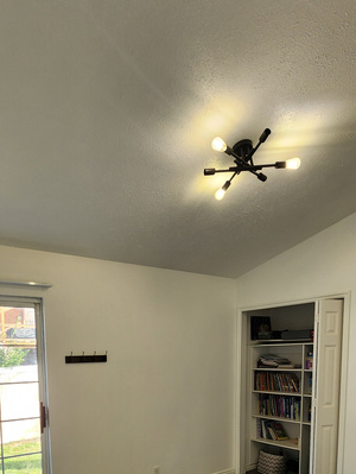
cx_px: 127
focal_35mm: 25
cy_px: 396
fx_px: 342
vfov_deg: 62.0
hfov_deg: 54.1
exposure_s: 1/60
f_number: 2.2
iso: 64
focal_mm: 2.2
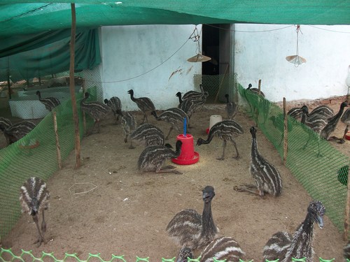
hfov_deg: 56.8
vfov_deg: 44.2
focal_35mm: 32
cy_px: 131
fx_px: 324
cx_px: 175
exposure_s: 1/100
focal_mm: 5.7
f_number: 2.9
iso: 80
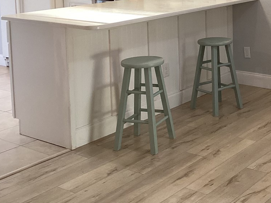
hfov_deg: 28.5
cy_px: 1
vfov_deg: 21.5
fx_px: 517
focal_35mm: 66
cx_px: 232
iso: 200
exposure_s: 1/50
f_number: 2.4
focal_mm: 3.3
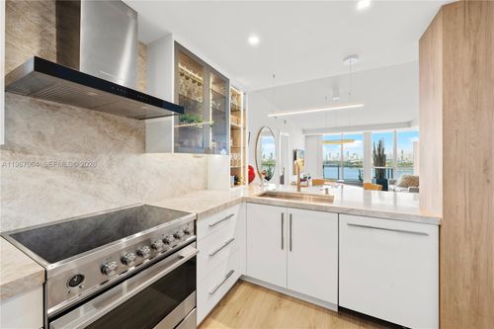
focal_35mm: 13
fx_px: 178
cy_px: 164
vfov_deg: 85.4
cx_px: 247
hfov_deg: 108.3
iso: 320
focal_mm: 13
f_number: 8
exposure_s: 1/5
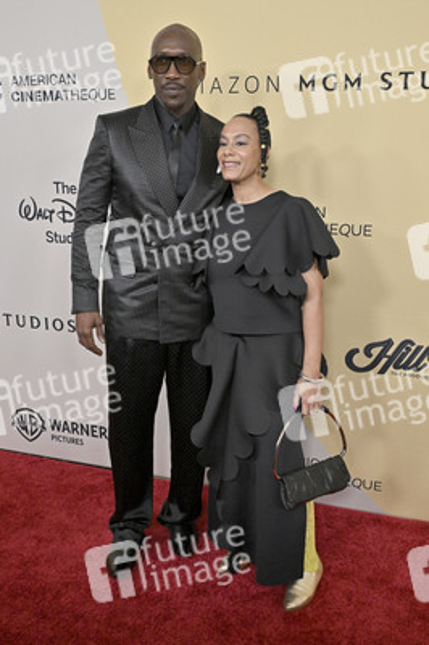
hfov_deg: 37.8
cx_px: 214
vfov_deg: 54.5
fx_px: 627
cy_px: 322
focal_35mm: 35
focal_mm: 35
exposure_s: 1/320
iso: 2000
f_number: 5.6
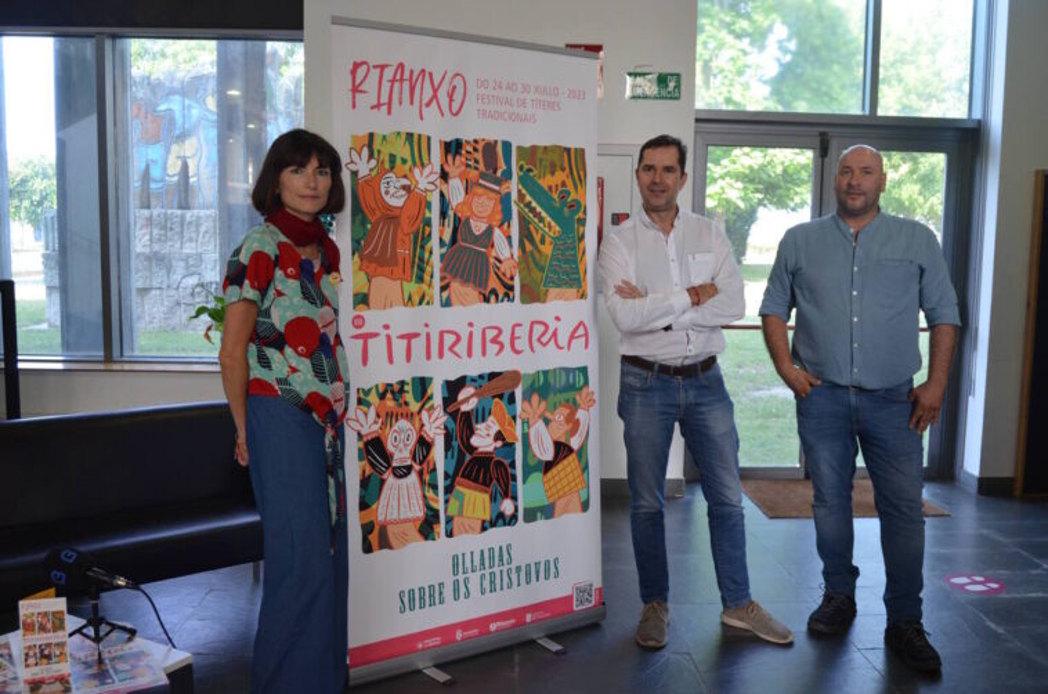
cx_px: 524
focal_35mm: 33
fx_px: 959
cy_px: 347
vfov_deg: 39.8
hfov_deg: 57.3
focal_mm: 22
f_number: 8
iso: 800
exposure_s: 1/40
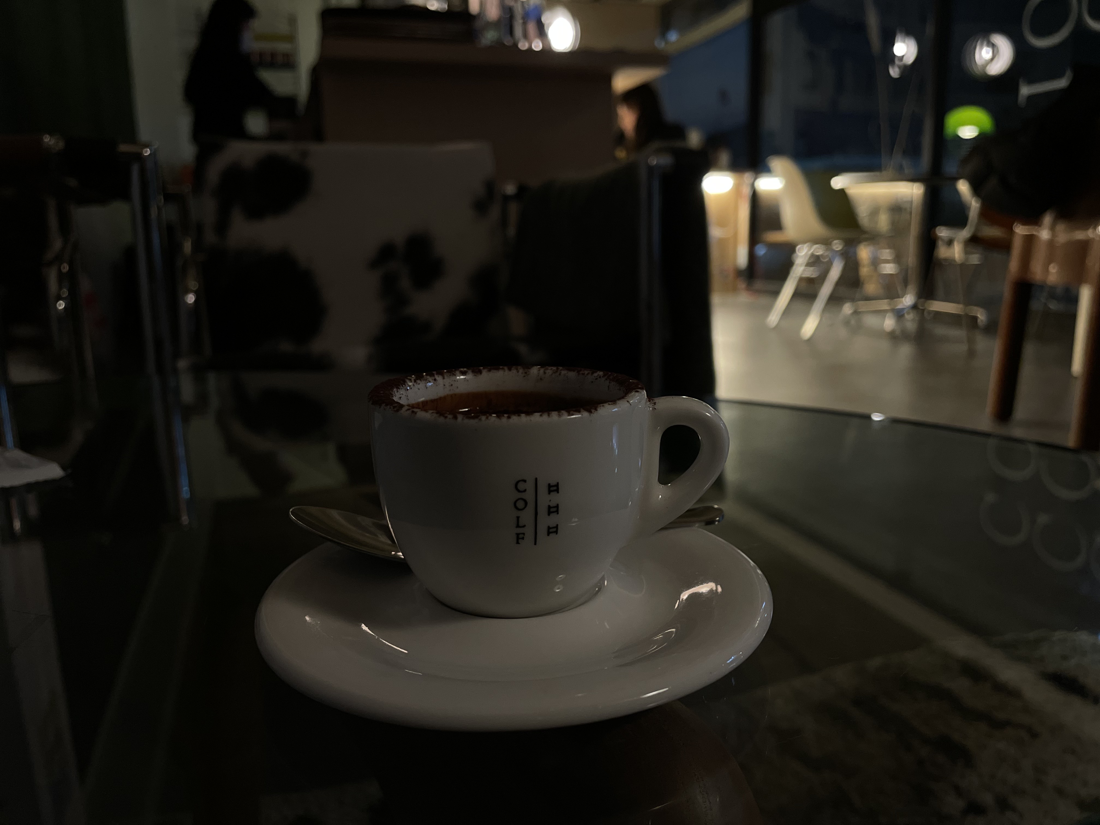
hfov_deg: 67.3
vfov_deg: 53.1
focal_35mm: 26
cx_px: 550
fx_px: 826
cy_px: 412
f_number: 1.6
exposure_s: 1/60
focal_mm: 4.2
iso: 400
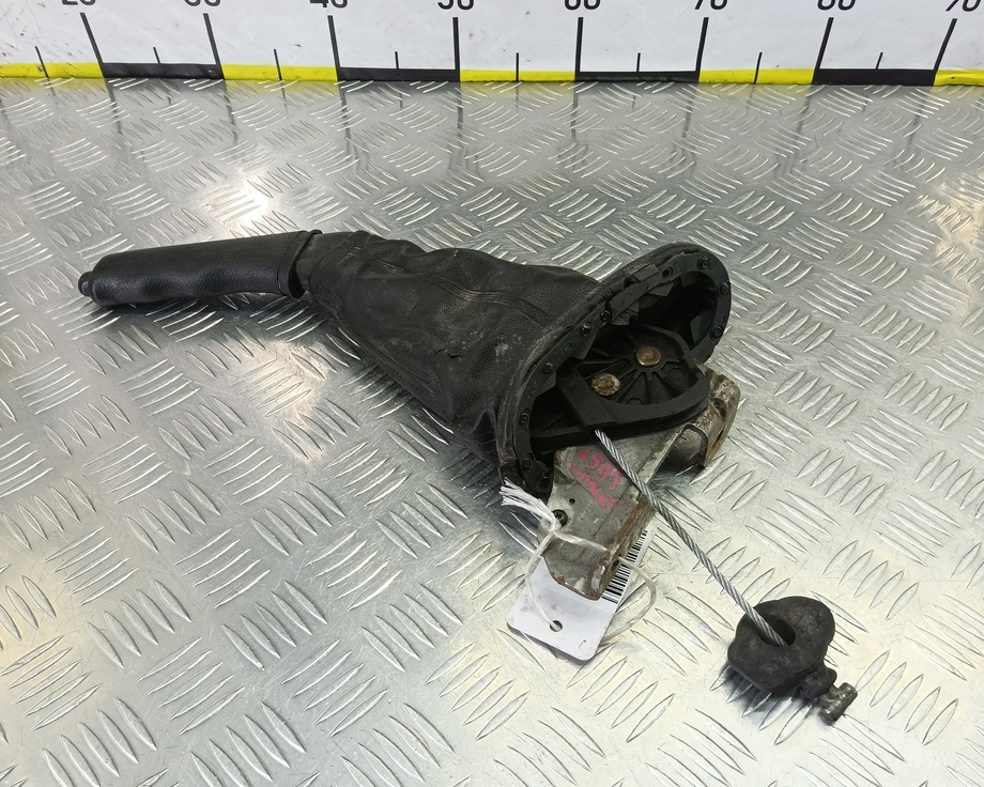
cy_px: 387
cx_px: 508
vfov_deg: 56.8
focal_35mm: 25
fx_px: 728
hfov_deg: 68.1
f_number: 1.6
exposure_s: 1/50
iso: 138
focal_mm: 4.11
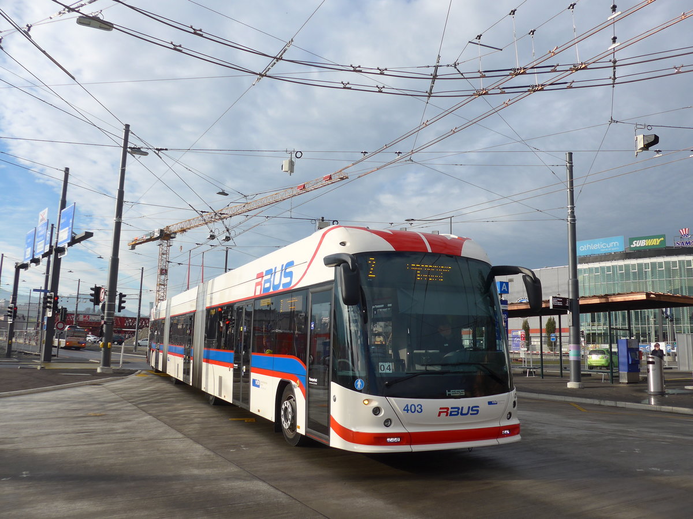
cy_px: 260
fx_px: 581
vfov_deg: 48.2
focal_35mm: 29
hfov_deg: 61.7
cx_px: 346
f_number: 2.8
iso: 80
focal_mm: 6
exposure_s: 1/1000
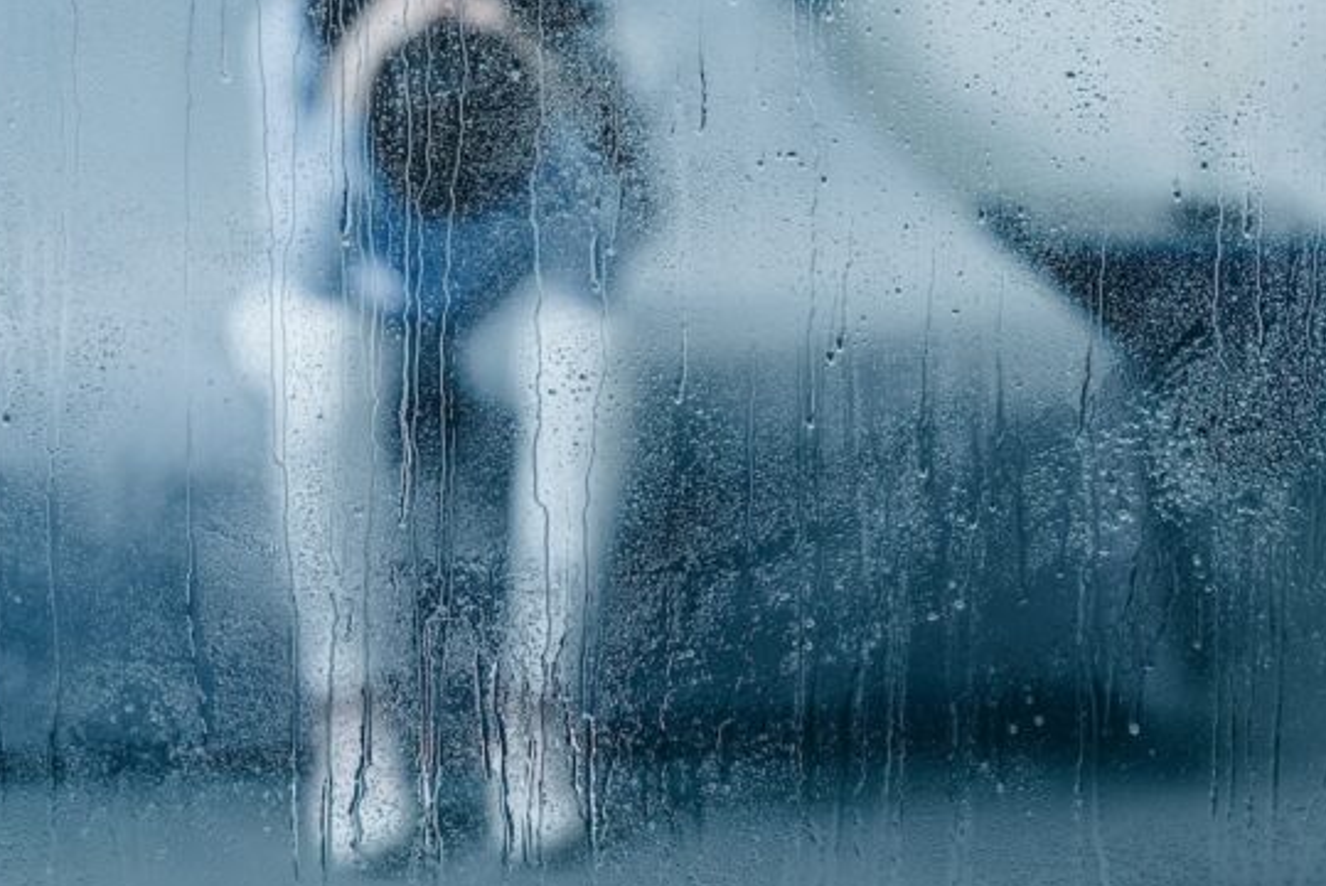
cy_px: 331
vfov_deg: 8.2
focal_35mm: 168
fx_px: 6191
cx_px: 667
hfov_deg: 12.2
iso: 320
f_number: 5.6
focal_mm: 130
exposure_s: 1/200
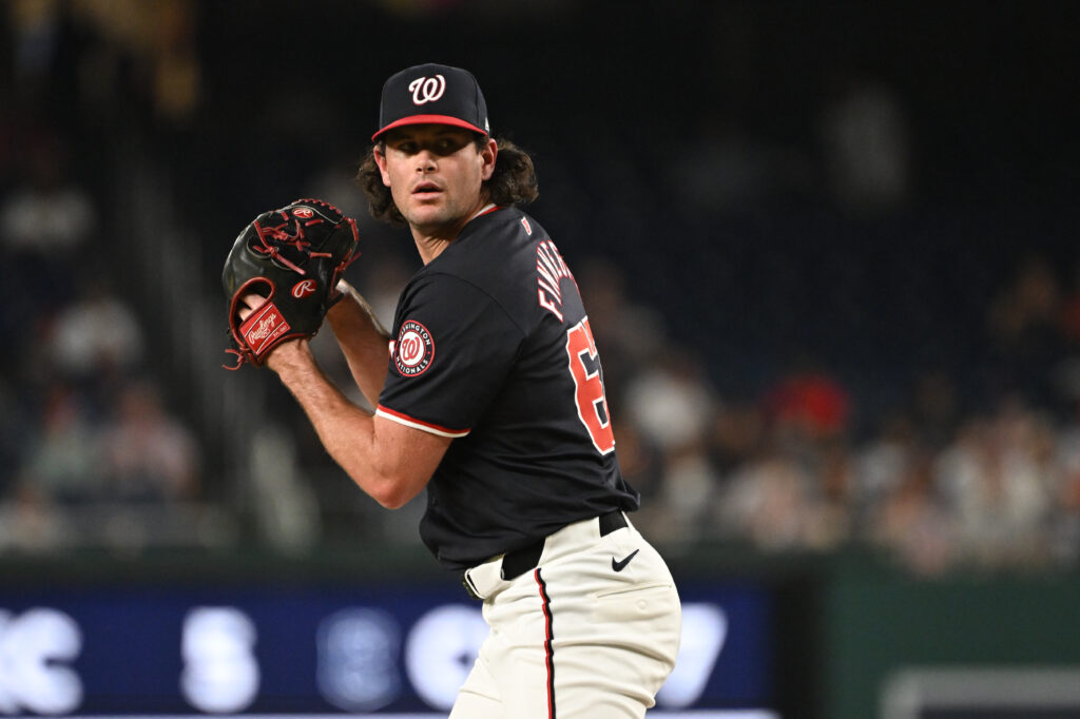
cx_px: 540
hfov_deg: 3.4
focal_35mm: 600
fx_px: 17993
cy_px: 360
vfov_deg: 2.3
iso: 4000
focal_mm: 400
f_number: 4
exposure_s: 1/2000
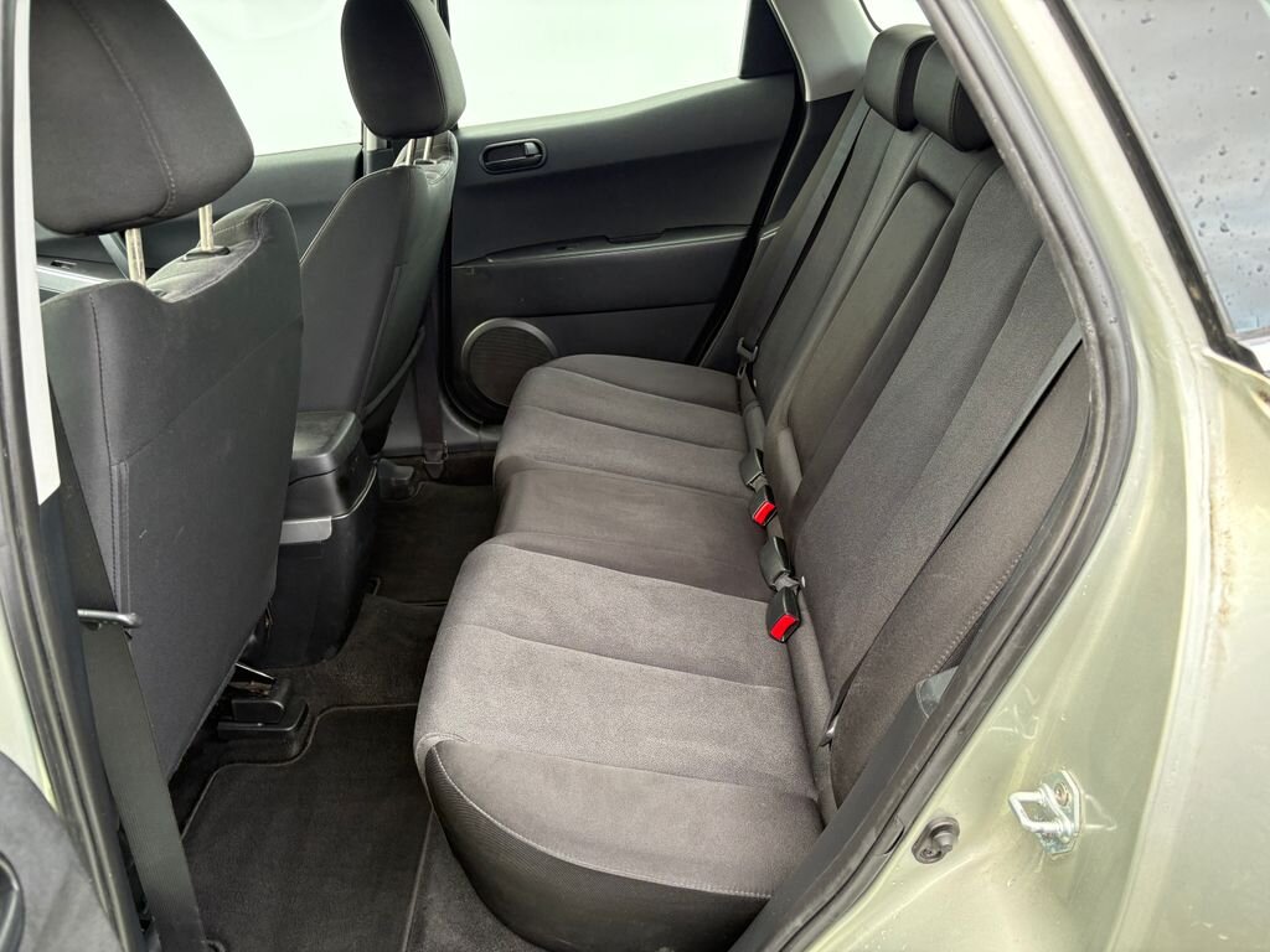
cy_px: 476
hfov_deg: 67.3
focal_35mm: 26
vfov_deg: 53.1
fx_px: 954
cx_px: 635
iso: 125
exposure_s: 1/67
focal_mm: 5.96
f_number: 1.6
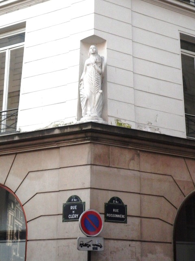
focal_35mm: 64
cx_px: 98
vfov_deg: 30.3
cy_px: 130
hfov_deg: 22.9
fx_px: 481
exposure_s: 1/80
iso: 400
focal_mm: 11.4
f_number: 12.9
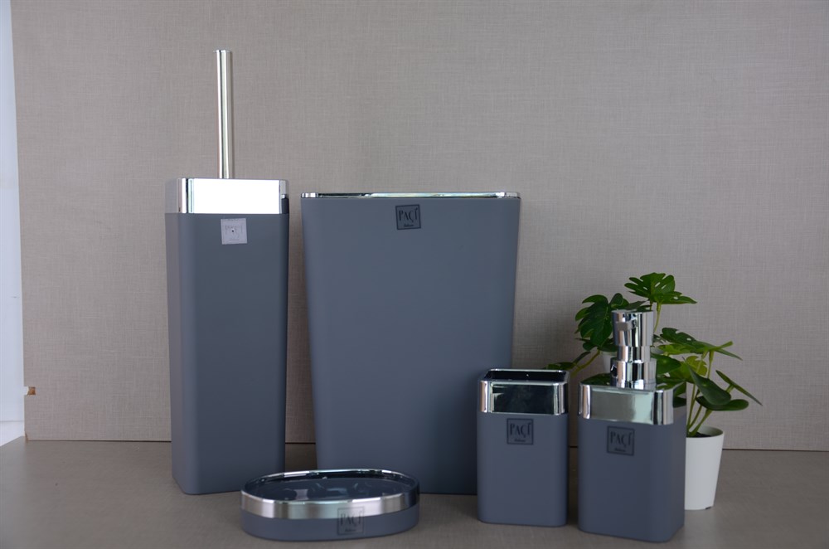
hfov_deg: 43.7
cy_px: 274
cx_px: 414
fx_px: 1034
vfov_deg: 29.7
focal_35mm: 45
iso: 100
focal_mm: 30
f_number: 4.2
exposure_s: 6
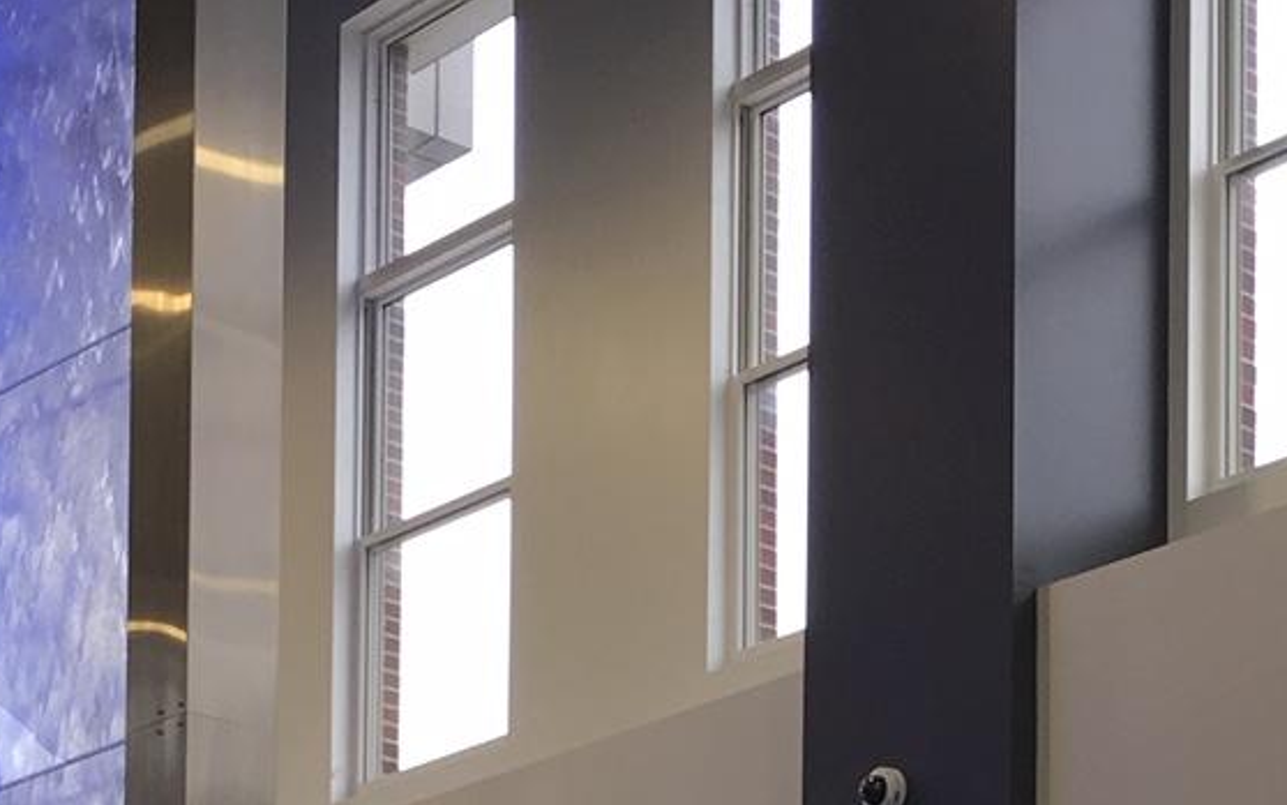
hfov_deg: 18.6
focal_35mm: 111
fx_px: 3894
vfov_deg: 10.7
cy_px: 1631
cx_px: 999
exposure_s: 1/141
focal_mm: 4.15
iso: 25
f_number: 2.2
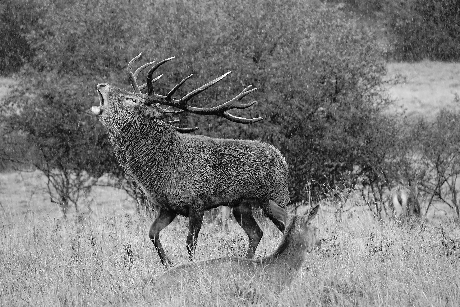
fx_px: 3961
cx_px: 230
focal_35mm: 310
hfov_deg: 6.6
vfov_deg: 4.4
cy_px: 154
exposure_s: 1/250
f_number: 4
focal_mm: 113.69
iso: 1250
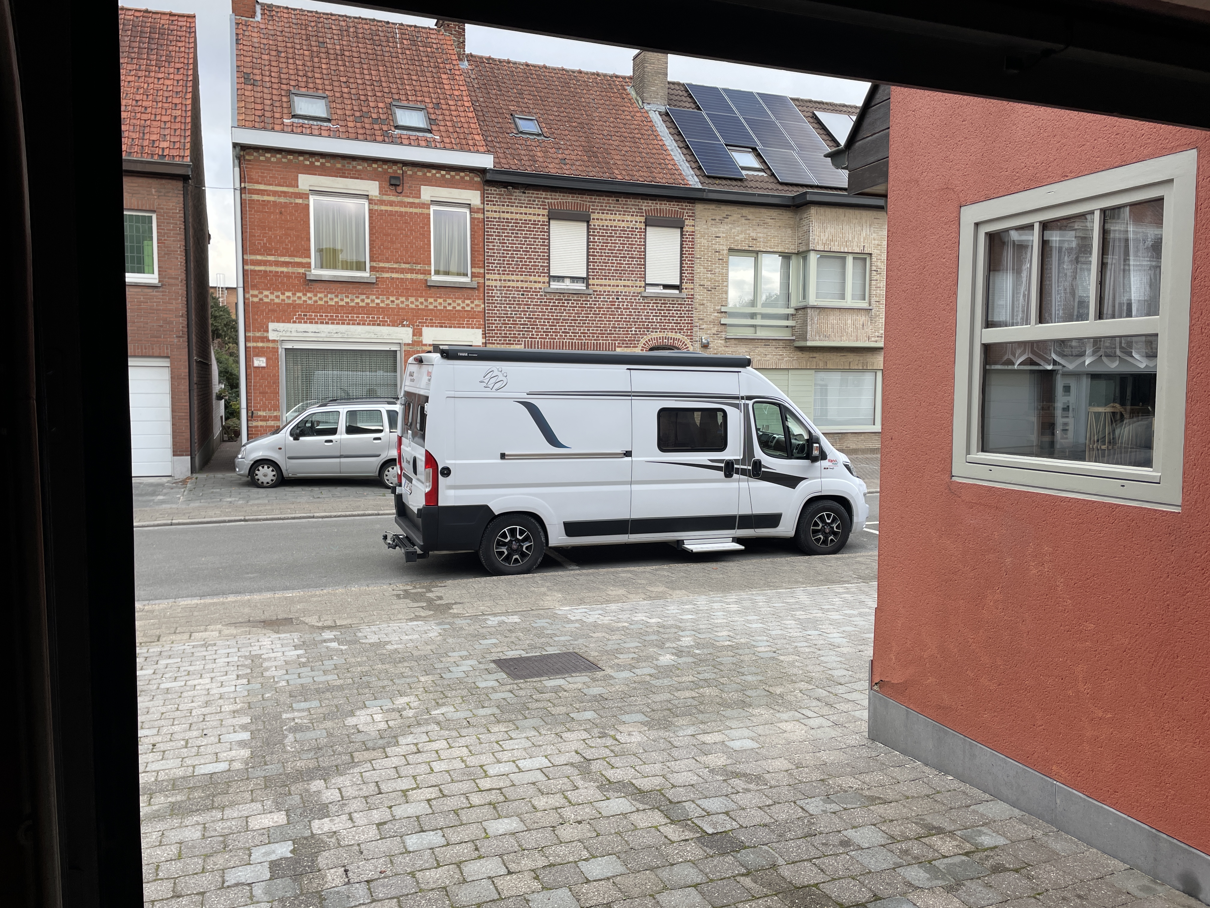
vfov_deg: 53.1
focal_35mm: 26
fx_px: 909
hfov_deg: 67.3
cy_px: 454
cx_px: 605
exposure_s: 1/636
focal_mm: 4.2
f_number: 1.6
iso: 32
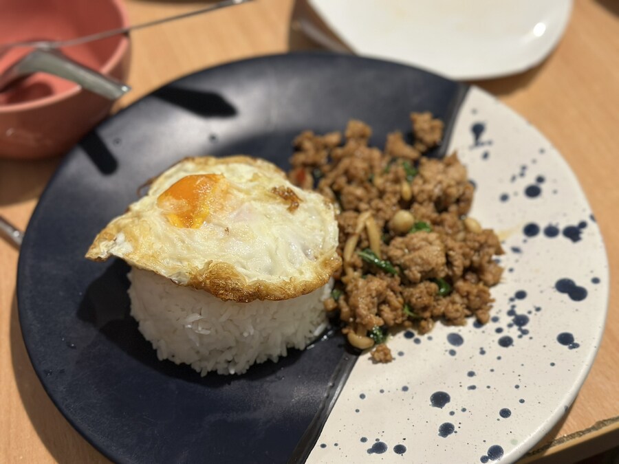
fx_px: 858
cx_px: 310
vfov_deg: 30.3
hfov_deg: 39.7
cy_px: 232
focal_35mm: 48
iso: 250
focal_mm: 6.86
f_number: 1.78
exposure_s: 1/50
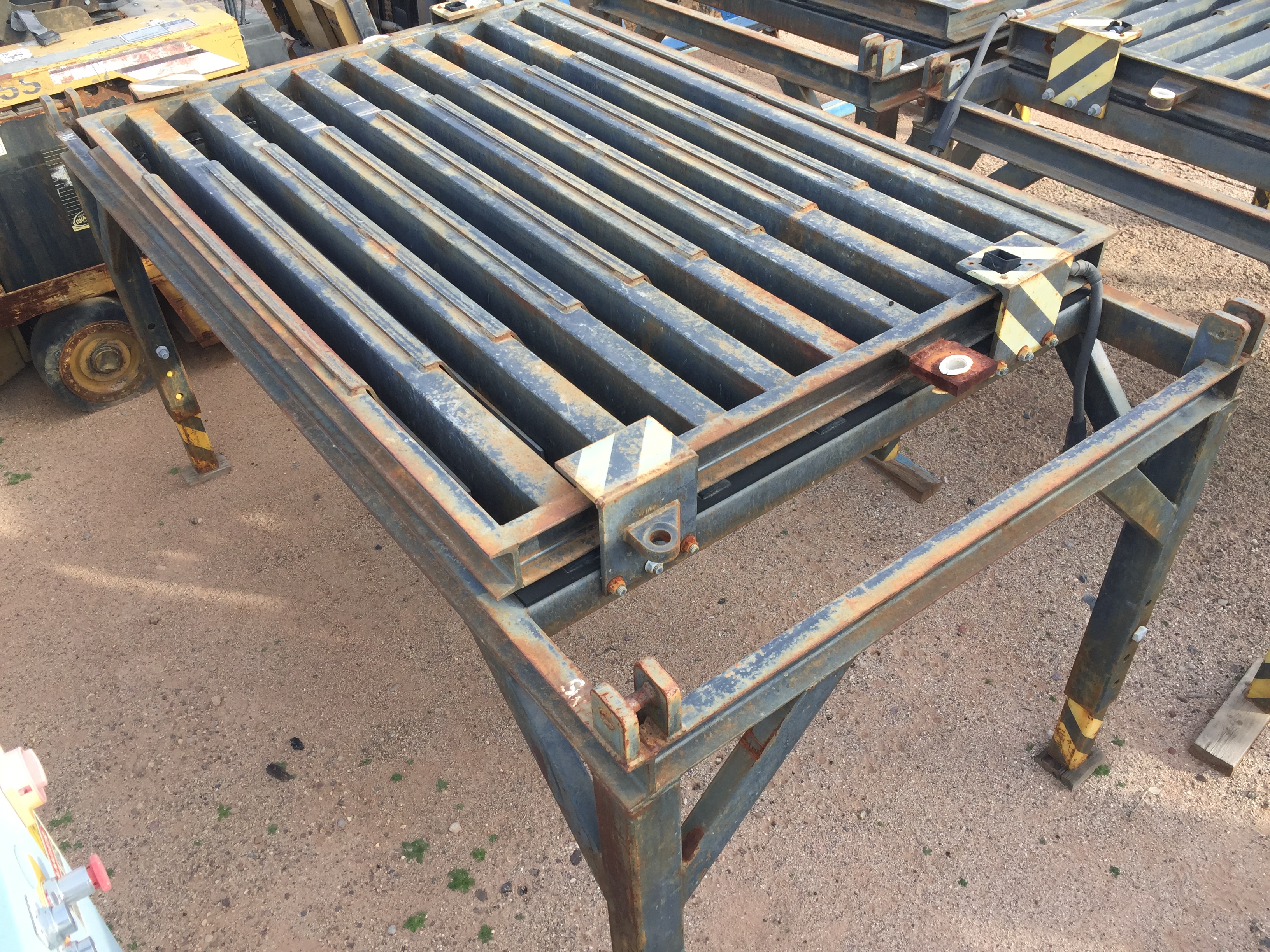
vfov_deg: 48.2
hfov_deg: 61.7
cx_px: 635
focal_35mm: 29
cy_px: 476
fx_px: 1064
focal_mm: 4.15
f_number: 2.2
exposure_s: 1/321
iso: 32
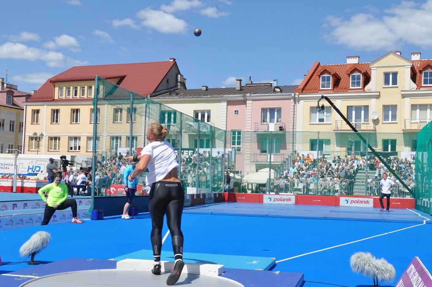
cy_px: 144
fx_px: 431
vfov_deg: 36.8
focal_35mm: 36
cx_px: 216
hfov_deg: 53.2
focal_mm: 24
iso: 200
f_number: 11
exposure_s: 1/500
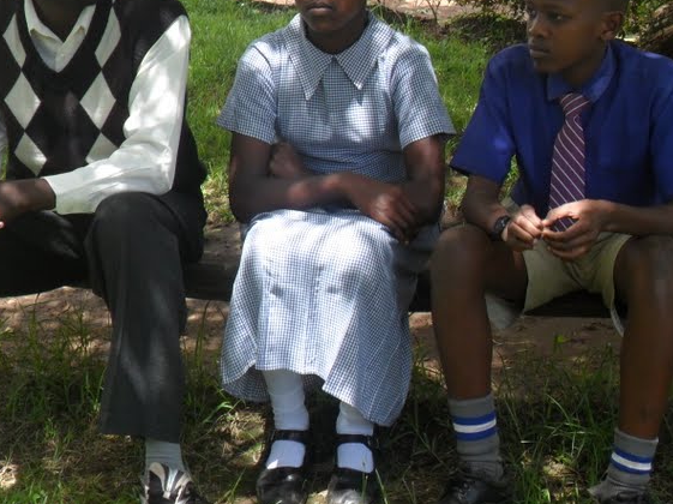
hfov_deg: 20.7
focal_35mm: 95
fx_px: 1846
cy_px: 193
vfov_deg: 15.5
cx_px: 332
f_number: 5
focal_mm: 9.3
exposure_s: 1/125
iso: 80
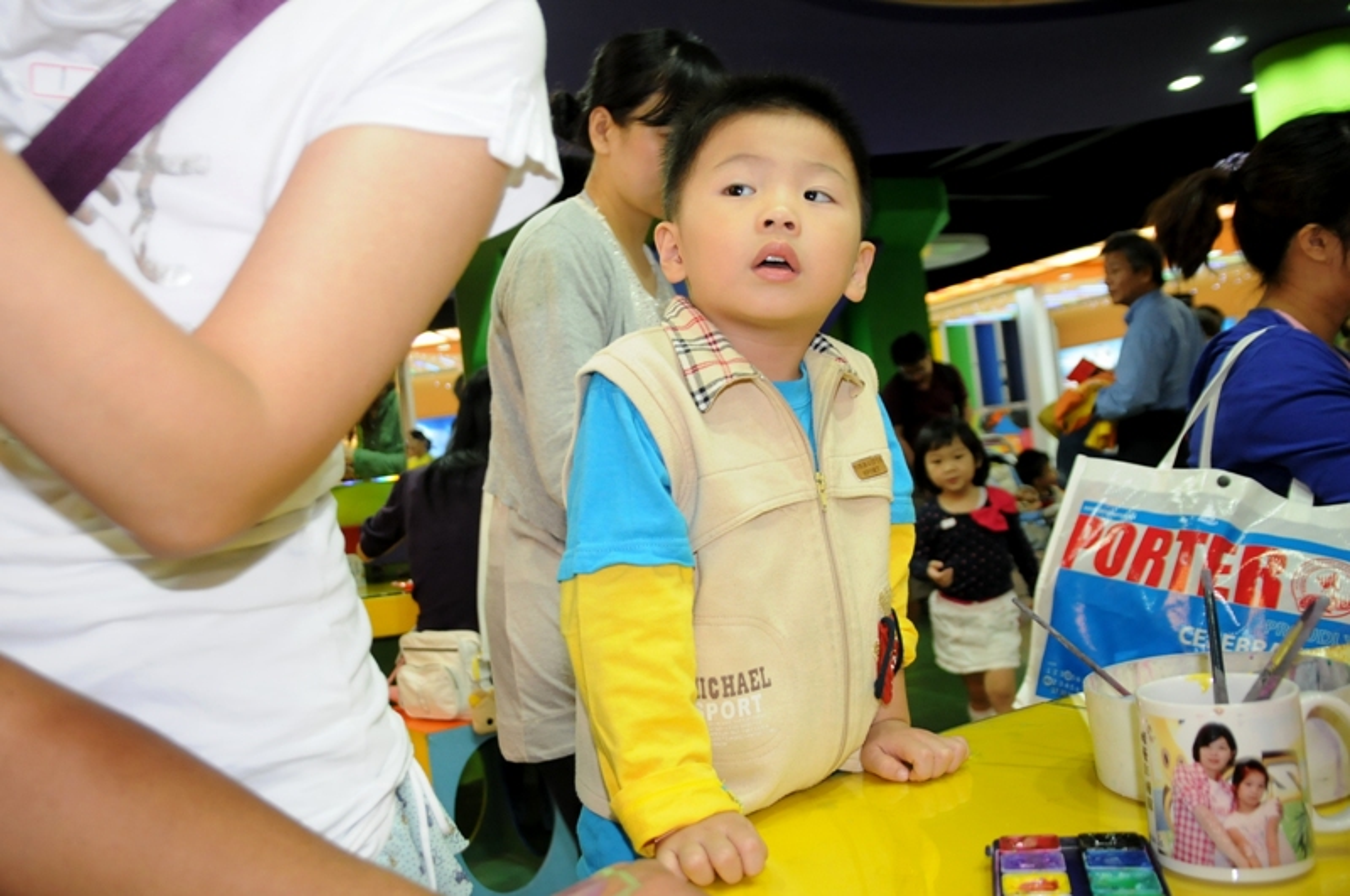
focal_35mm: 26
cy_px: 448
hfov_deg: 70.5
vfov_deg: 50.3
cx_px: 675
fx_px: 955
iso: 800
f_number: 2.8
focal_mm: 17
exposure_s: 1/60
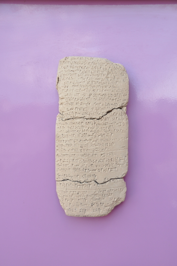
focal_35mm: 57
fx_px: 422
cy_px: 133
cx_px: 88
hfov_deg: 23.7
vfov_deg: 35.1
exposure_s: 1/160
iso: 200
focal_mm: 38
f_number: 6.3
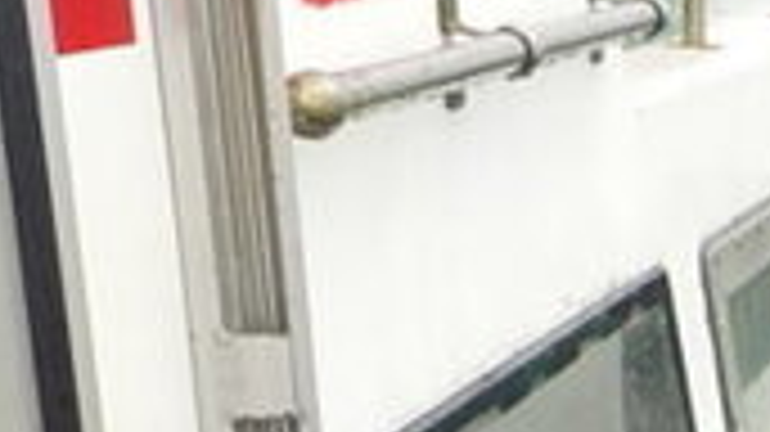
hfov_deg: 15.9
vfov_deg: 9.6
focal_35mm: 122
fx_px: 2490
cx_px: 1198
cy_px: 684
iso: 125
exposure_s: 1/500
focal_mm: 4.1
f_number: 3.3
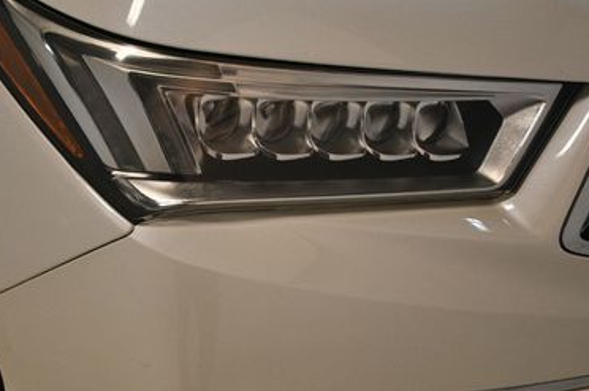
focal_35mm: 62
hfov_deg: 32.4
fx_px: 1013
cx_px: 269
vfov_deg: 21.8
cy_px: 249
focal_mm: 24
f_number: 3.8
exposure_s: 1/200
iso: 800
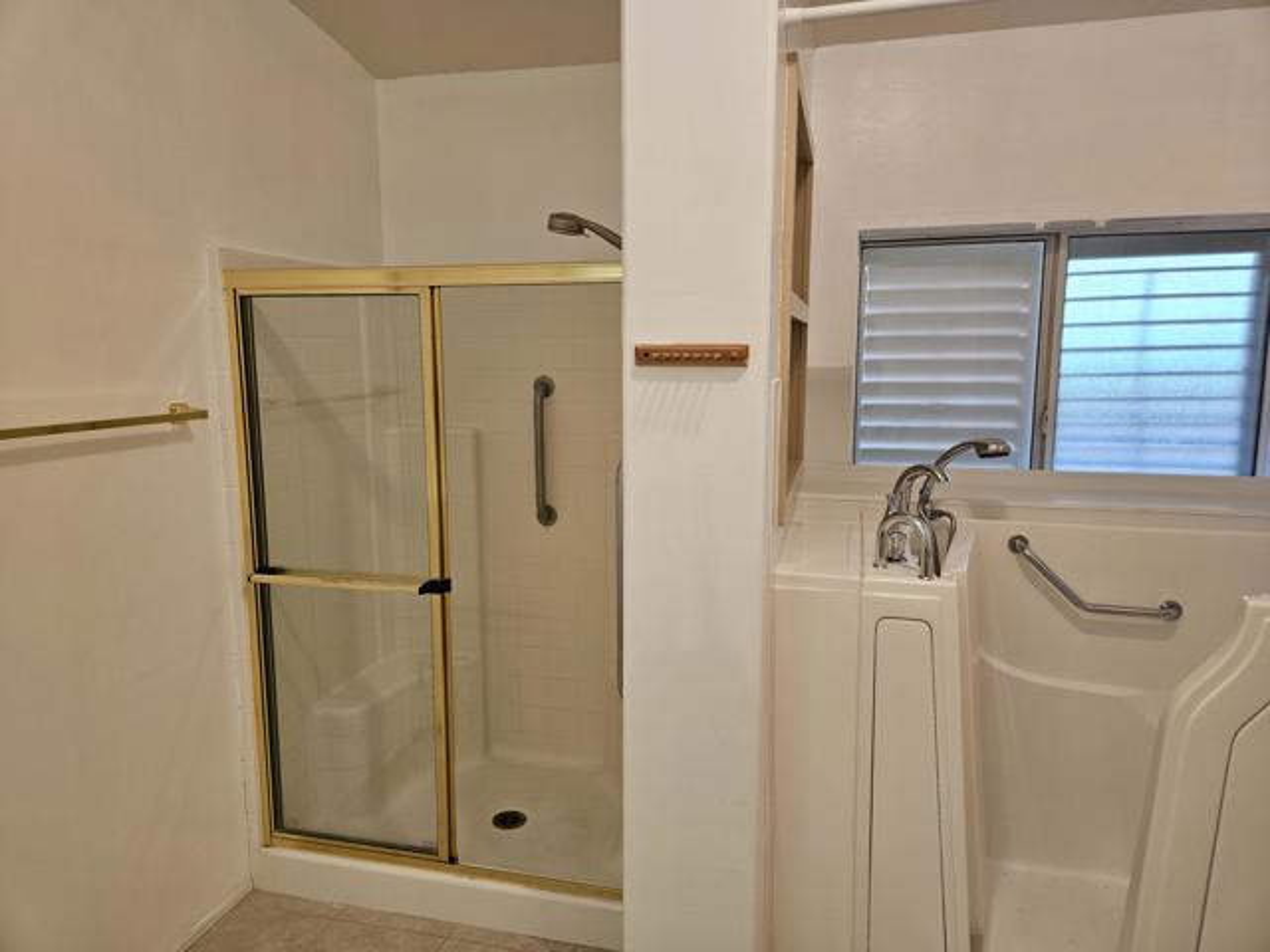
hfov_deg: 73.9
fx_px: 844
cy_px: 476
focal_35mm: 23
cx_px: 635
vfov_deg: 58.9
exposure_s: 1/120
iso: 250
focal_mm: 5.4
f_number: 1.8
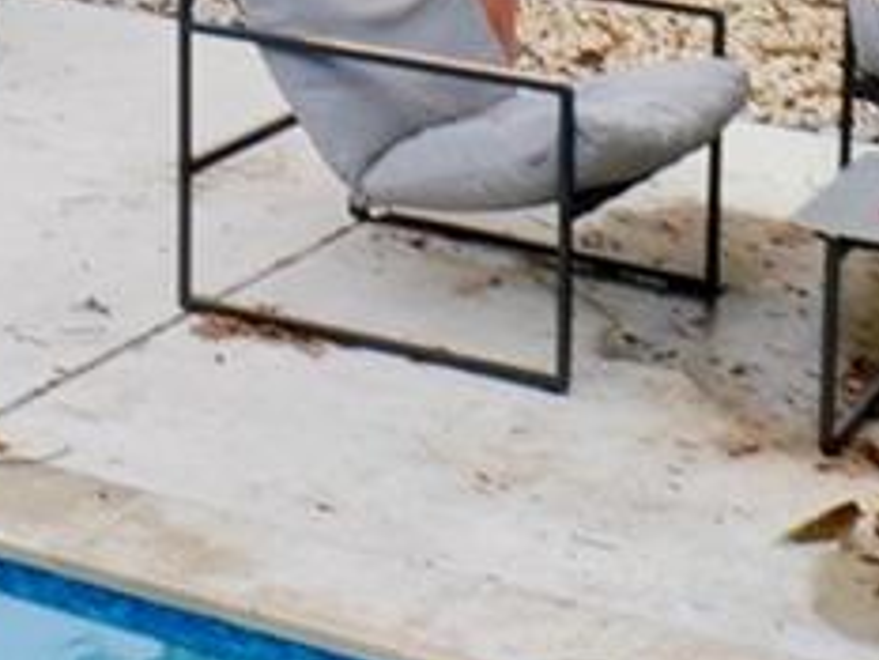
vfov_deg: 10.6
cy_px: -483
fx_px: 3354
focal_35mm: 132
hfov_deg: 14.8
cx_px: 185
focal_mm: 20
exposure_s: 1/10
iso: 400
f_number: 18
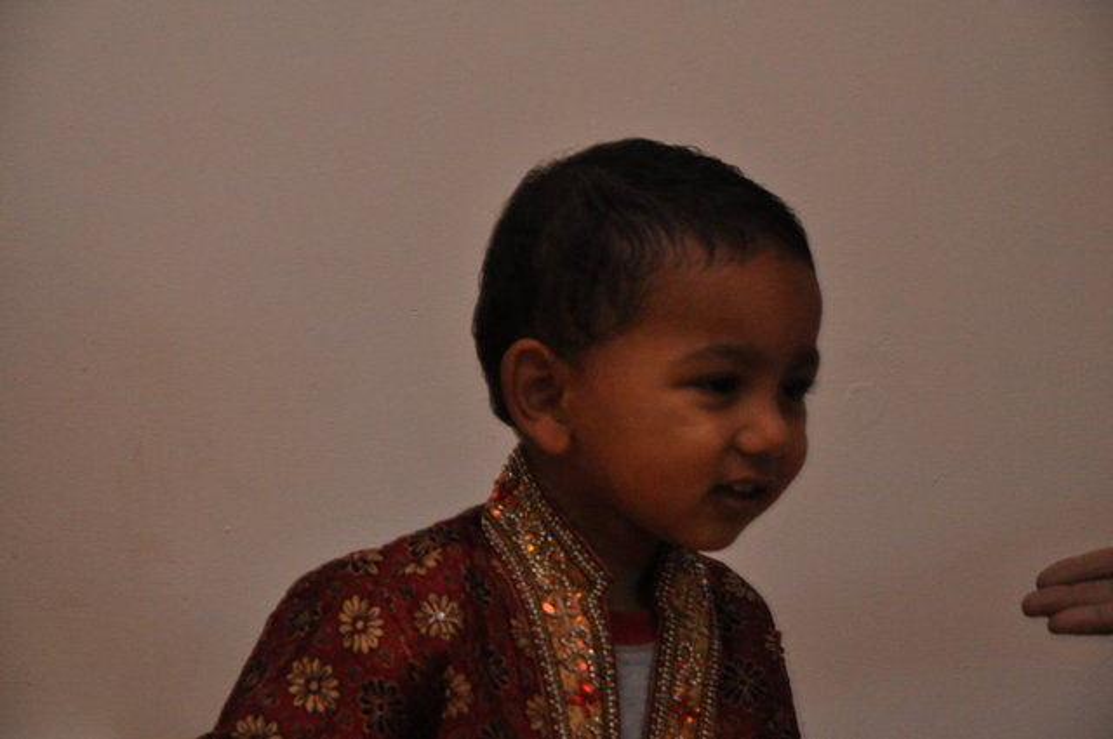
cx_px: 556
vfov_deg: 10.7
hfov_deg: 16.1
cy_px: 370
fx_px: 3937
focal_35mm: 128
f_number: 7.1
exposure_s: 1/60
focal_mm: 85
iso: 1600
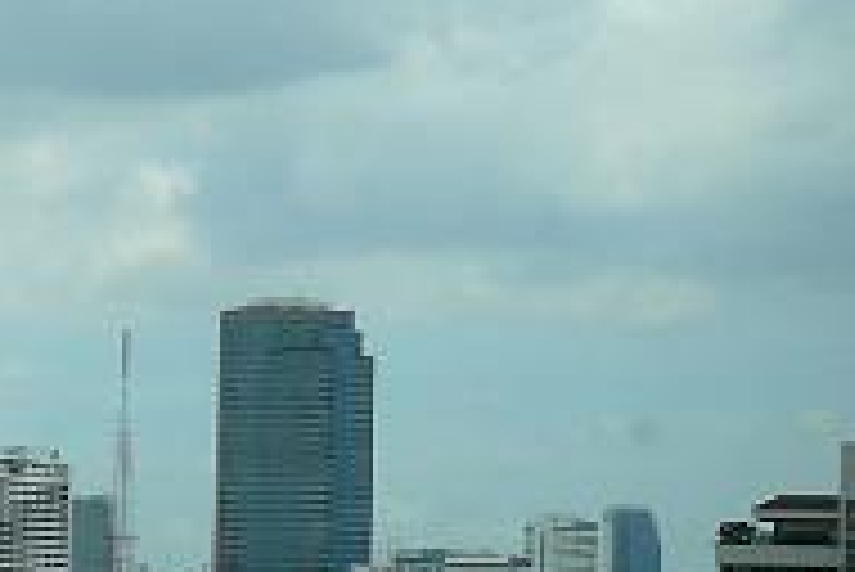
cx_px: -796
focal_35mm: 162
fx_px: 3850
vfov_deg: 8.4
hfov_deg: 11.5
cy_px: 680
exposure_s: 1/320
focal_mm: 7.7
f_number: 4
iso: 100
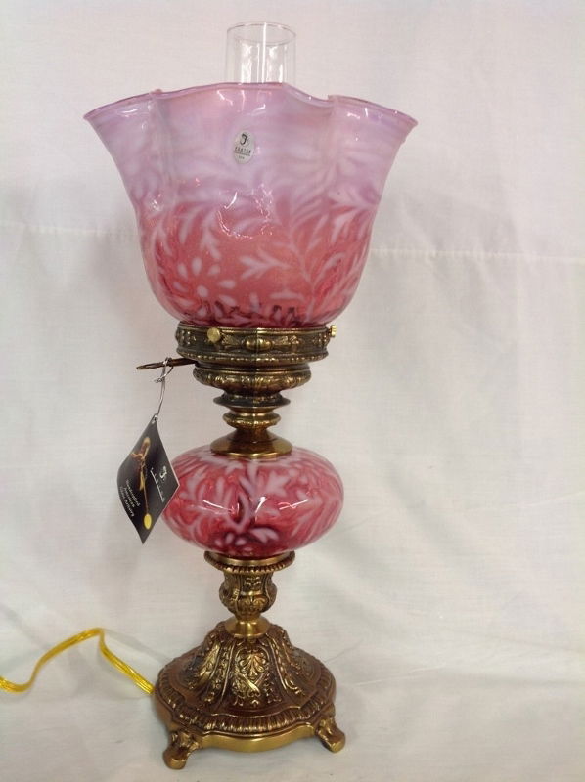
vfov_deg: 52.7
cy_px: 391
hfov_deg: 40.6
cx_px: 292
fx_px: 790
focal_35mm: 35
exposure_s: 1/15
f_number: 2.4
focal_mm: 4.28
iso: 64
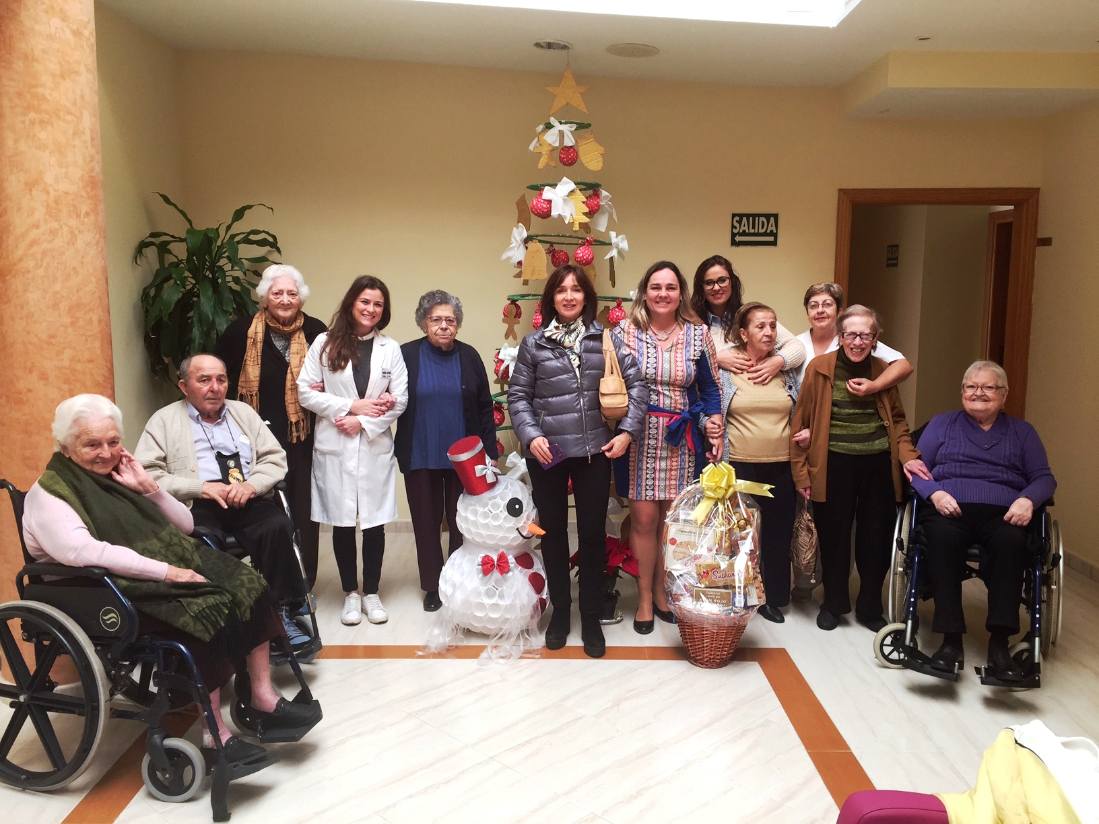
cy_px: 412
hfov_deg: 61.7
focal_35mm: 29
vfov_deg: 48.2
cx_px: 550
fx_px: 921
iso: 40
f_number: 2.2
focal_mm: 4.15
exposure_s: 1/50
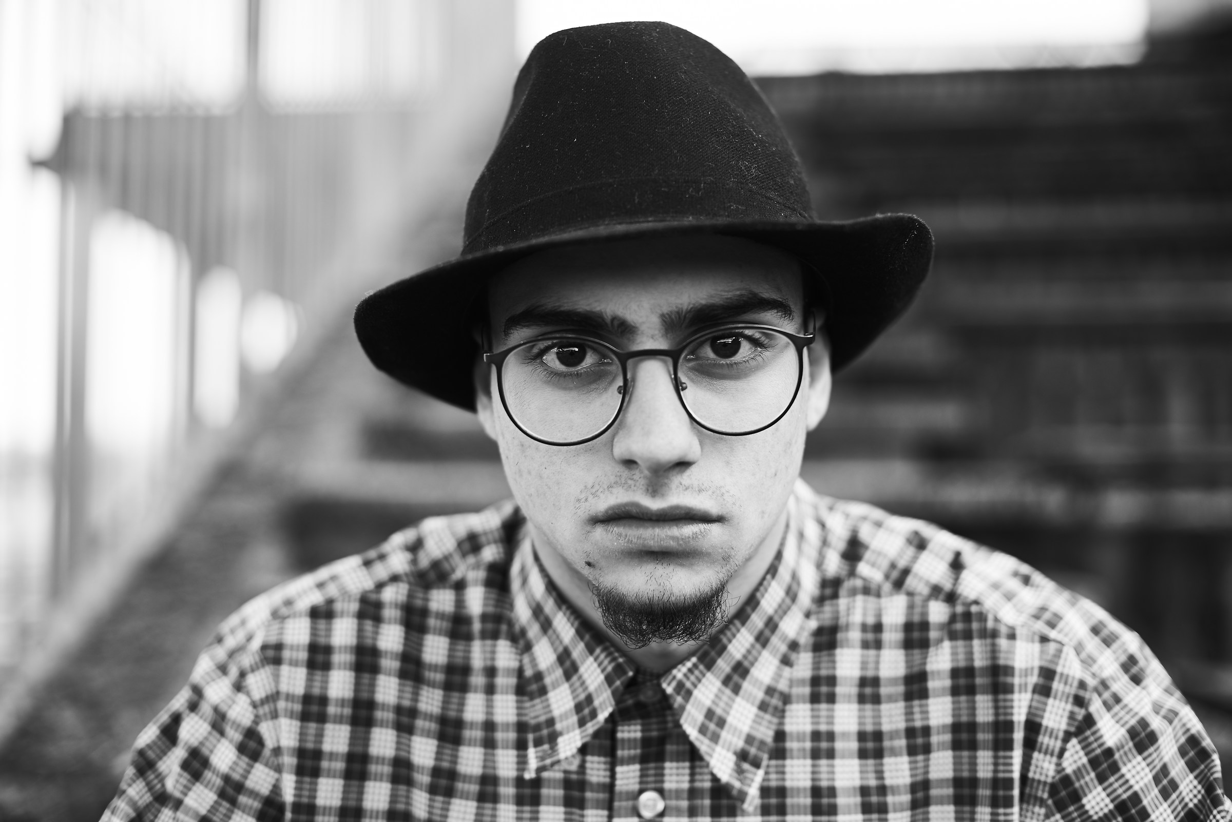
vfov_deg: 27.0
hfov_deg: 39.6
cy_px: 411
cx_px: 616
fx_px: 1712
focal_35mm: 50
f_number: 2.2
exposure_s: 1/320
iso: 125
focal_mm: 50
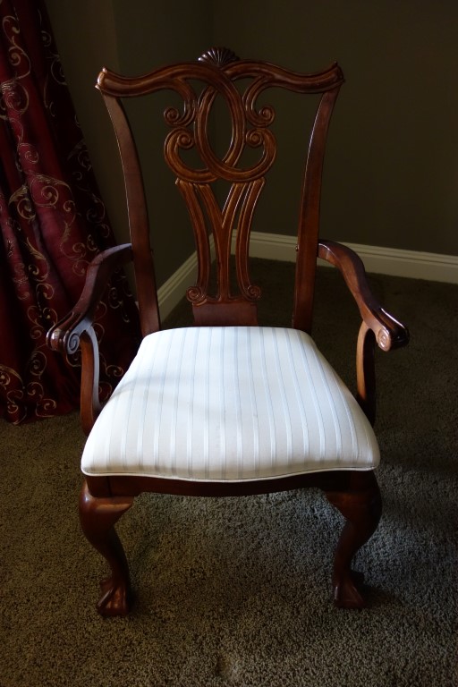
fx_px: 534
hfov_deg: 46.4
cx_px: 229
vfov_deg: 65.5
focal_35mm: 28
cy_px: 344
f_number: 1.8
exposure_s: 1/100
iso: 800
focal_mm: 10.4
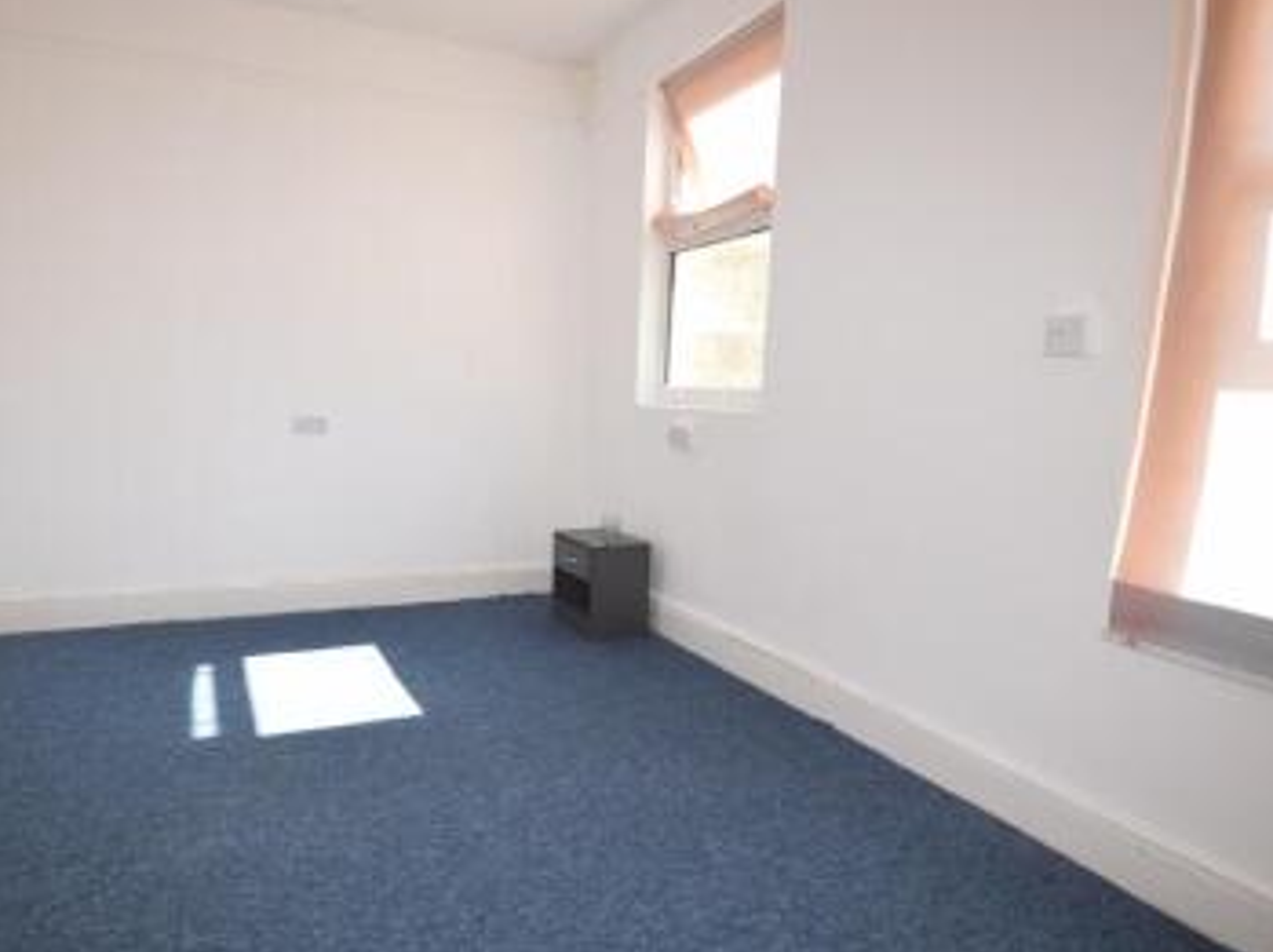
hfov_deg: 76.5
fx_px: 796
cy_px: 491
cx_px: 511
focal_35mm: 22
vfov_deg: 61.8
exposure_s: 1/125
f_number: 5.6
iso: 220
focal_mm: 11
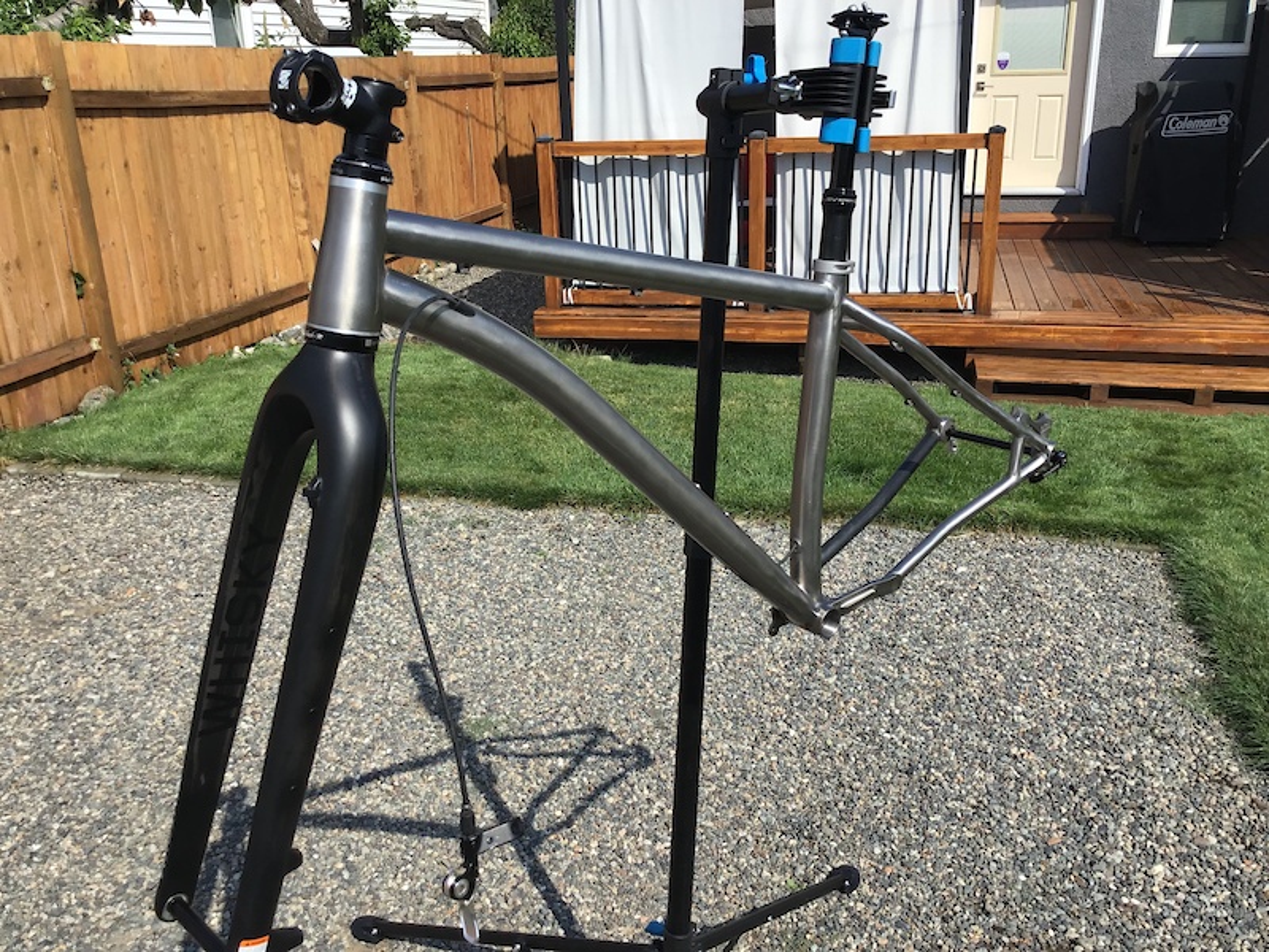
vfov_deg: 45.4
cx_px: 634
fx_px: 1136
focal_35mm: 31
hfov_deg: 58.4
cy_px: 476
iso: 25
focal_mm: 3.3
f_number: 2.4
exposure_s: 1/1199
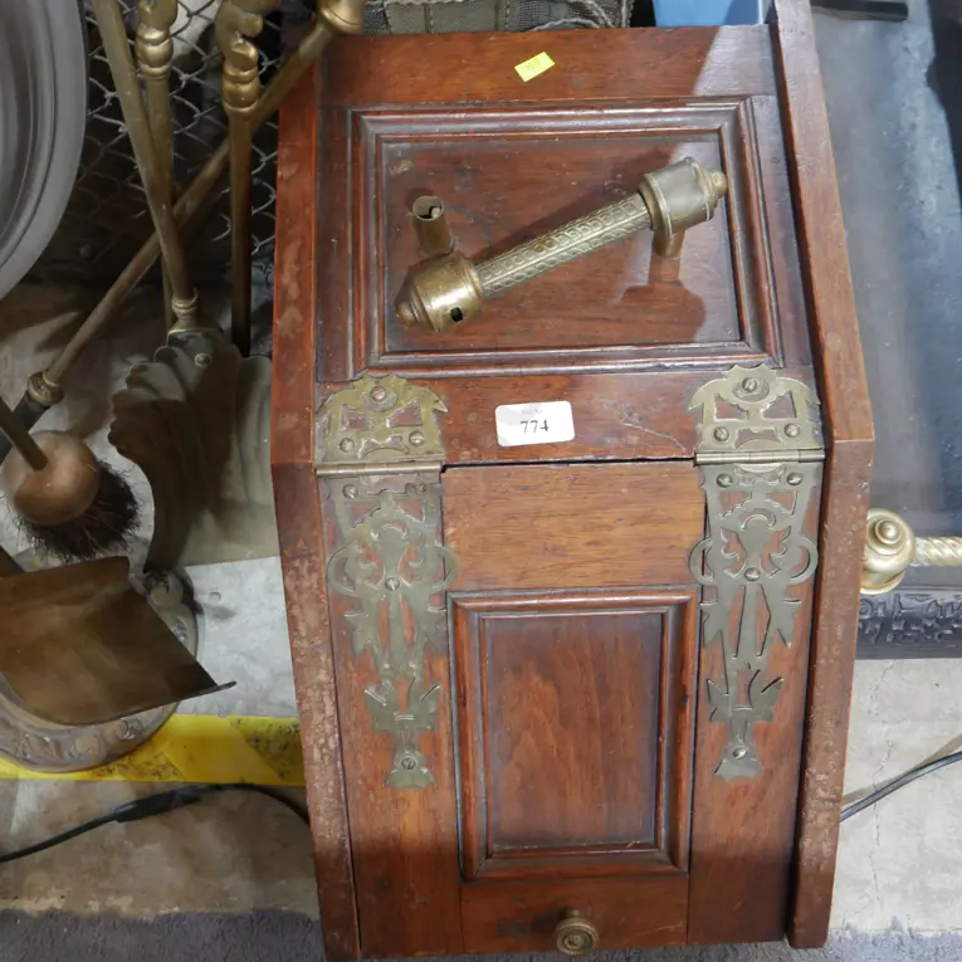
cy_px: 438
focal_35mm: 45
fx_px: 1415
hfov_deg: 37.6
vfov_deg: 37.5
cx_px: 480
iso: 1250
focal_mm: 19
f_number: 4.1
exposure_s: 1/60
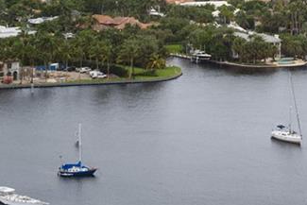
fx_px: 1075
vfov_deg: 10.5
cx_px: 242
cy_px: -101
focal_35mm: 126
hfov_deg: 16.1
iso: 250
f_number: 8
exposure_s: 1/500
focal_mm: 40
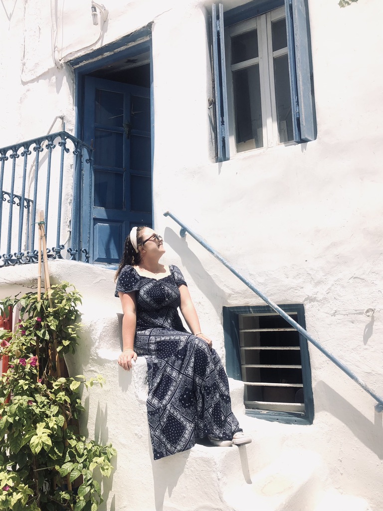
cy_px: 256
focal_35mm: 28
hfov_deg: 49.7
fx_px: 413
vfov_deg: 63.4
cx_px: 192
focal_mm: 3.99
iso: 25
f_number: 1.8
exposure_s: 1/3690
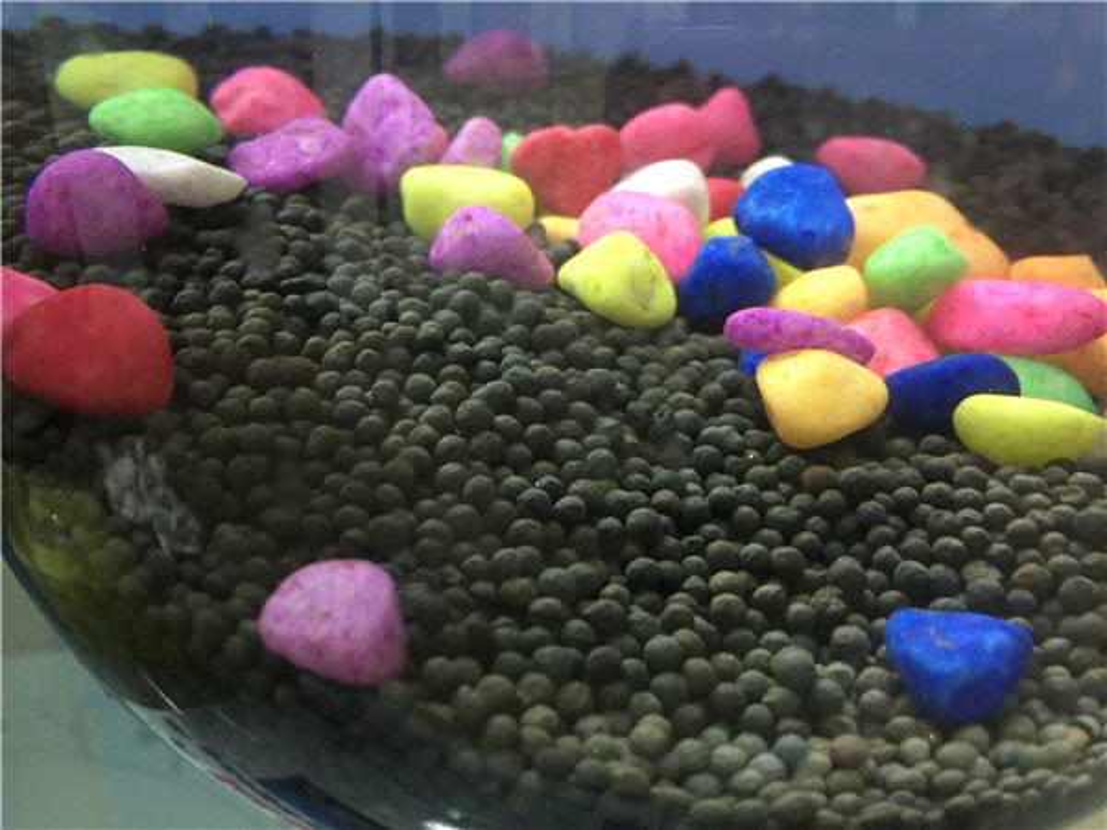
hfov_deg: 61.7
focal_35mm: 29
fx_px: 927
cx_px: 554
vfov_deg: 48.2
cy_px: 415
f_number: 2.2
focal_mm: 4.15
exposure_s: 1/10
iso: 100
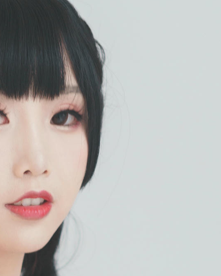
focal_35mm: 210
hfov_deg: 7.3
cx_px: 8
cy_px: 427
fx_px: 1717
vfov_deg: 8.9
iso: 400
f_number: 2.8
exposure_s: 1/100
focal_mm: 50
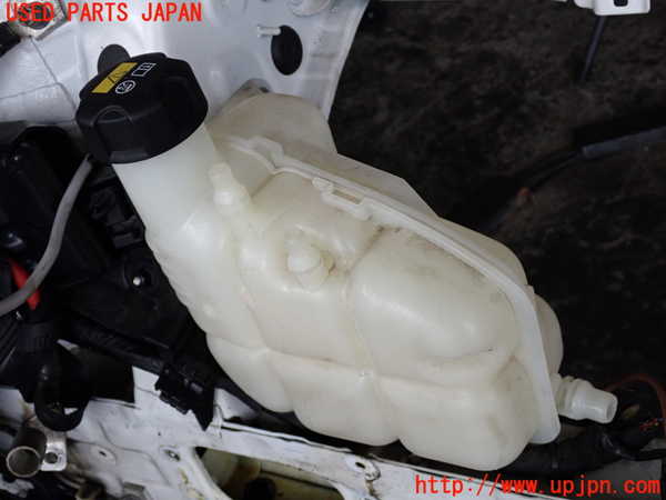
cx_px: 333
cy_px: 250
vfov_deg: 30.9
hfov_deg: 40.4
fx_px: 904
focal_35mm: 47
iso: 320
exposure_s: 1/125
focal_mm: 8.4
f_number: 3.1
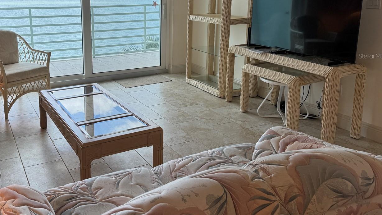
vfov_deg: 34.0
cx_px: 139
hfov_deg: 57.2
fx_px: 344
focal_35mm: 34
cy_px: 56
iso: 80
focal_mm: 6.76
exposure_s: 1/481
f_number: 1.78
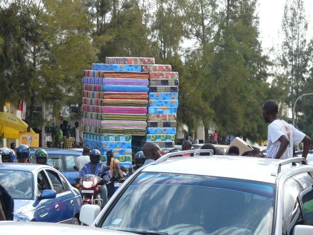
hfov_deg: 10.6
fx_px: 1691
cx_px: 156
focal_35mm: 187
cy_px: 118
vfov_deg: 7.9
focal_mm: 24.2
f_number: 4
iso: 100
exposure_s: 1/100
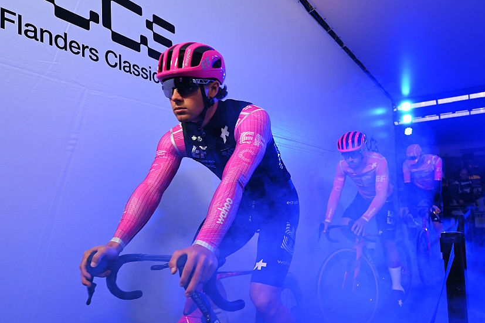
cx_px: 235
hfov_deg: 69.4
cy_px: 189
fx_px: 350
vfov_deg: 49.3
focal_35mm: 26
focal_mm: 14
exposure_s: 1/320
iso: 1000
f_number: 4.5
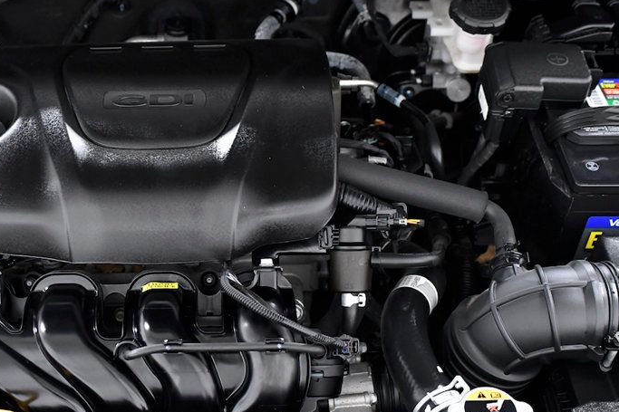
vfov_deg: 25.0
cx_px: 205
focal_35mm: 54
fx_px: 928
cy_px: 242
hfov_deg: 36.5
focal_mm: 24
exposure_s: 1/100
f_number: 3.5
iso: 2500
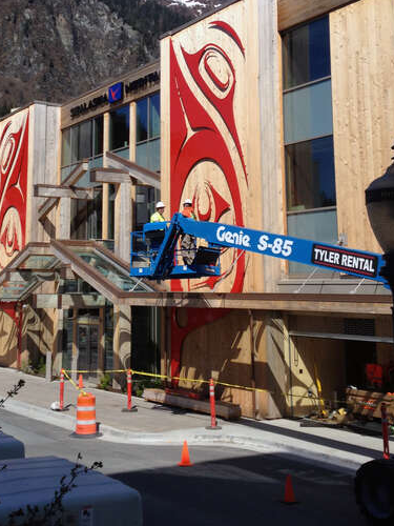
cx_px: 133
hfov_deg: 26.0
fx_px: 850
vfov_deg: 33.8
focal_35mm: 56
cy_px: 148
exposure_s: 1/2632
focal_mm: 4.28
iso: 50
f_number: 2.4
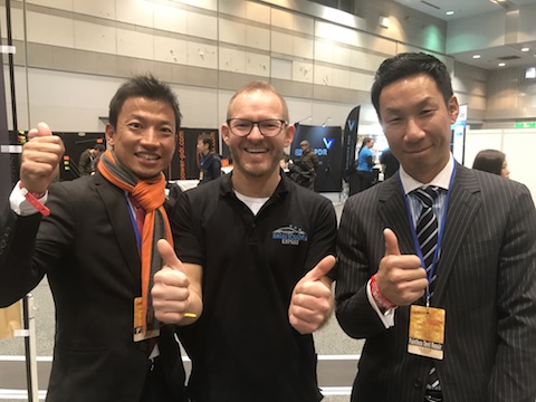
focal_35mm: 28
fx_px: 434
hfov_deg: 63.4
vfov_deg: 49.7
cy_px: 201
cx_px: 268
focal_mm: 3.99
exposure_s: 1/15
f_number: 1.8
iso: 64
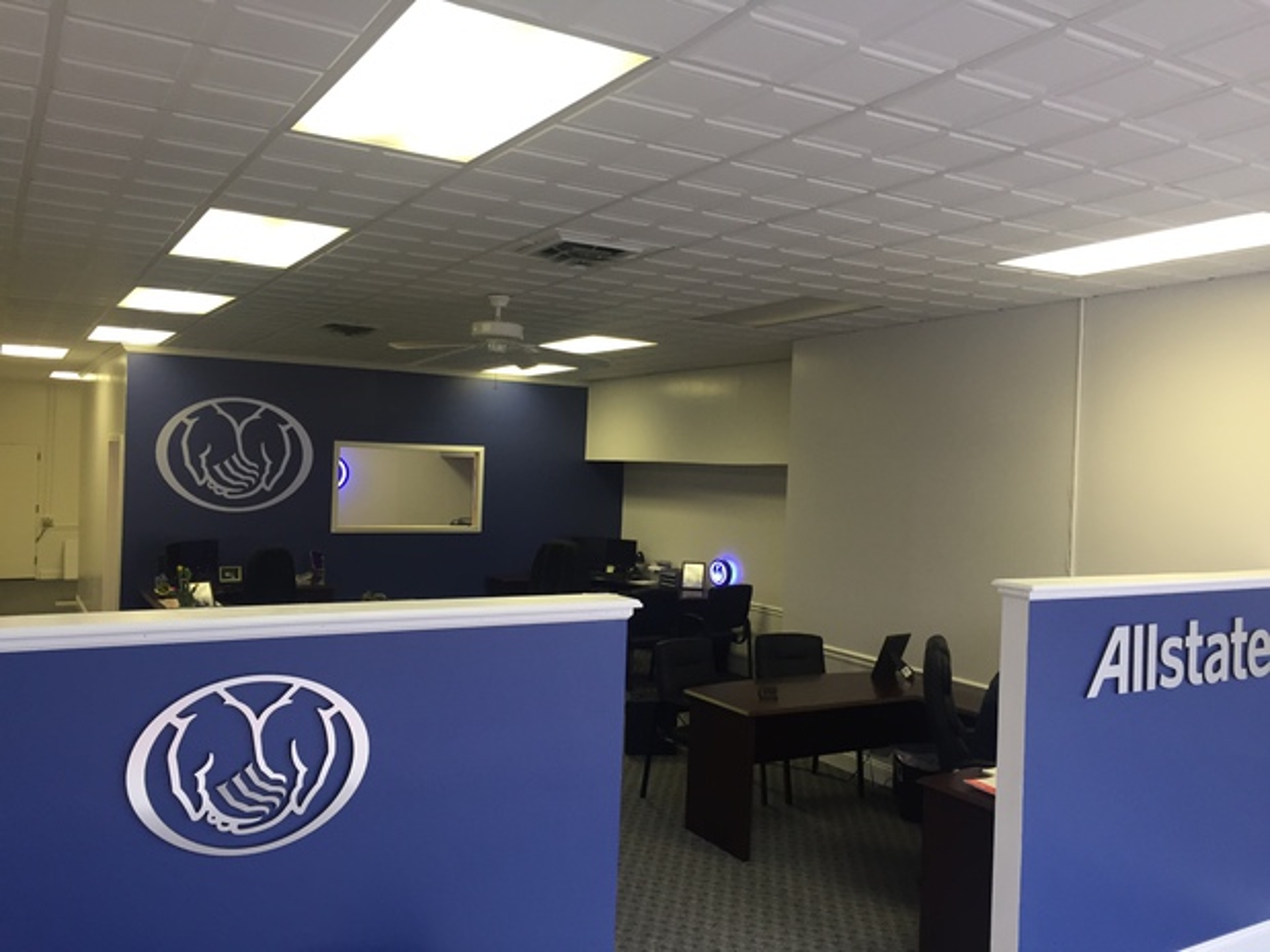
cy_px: 476
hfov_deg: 61.7
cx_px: 635
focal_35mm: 29
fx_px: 1064
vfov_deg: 48.2
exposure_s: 1/30
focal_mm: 4.15
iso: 40
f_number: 2.2
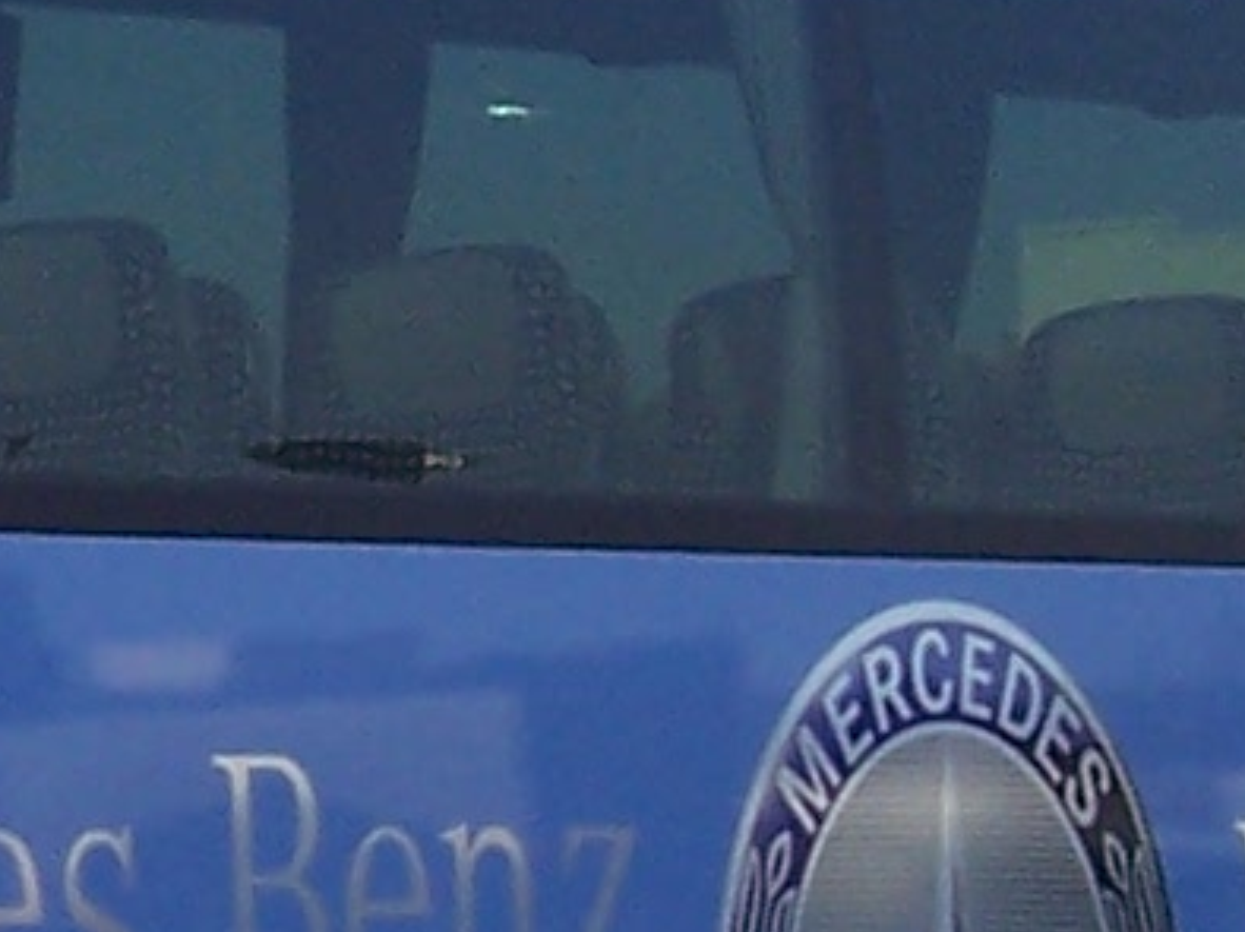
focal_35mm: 273
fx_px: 9813
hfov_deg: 7.1
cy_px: 559
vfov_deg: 5.4
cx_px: -711
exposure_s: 1/250
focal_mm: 7
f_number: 5.6
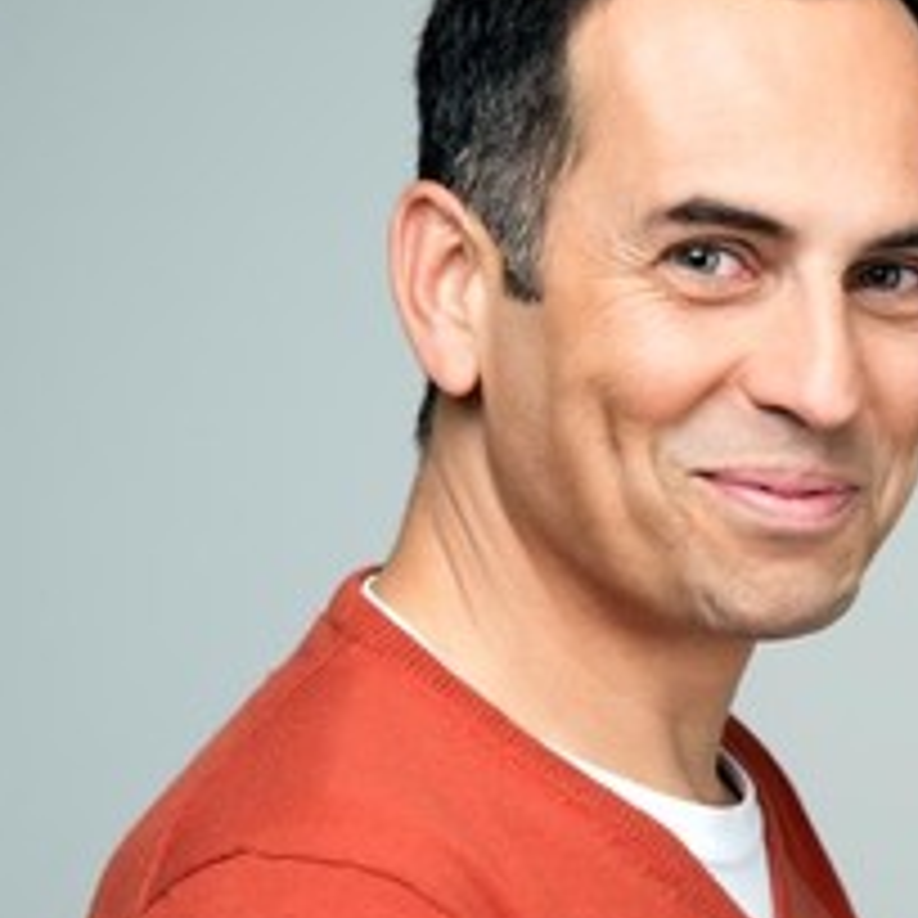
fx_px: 5311
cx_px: 1022
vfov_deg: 9.9
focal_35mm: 177
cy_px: 511
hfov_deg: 9.8
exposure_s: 1/125
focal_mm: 85
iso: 500
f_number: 10
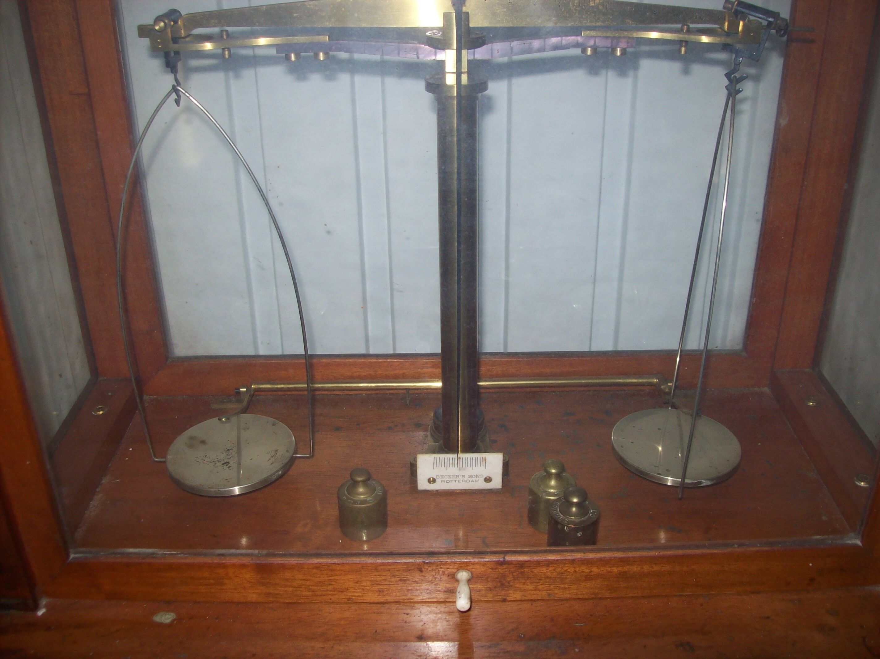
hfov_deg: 51.4
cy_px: 330
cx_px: 440
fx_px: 915
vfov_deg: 39.6
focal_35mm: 36
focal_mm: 6
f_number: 2.7
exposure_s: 1/64
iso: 80
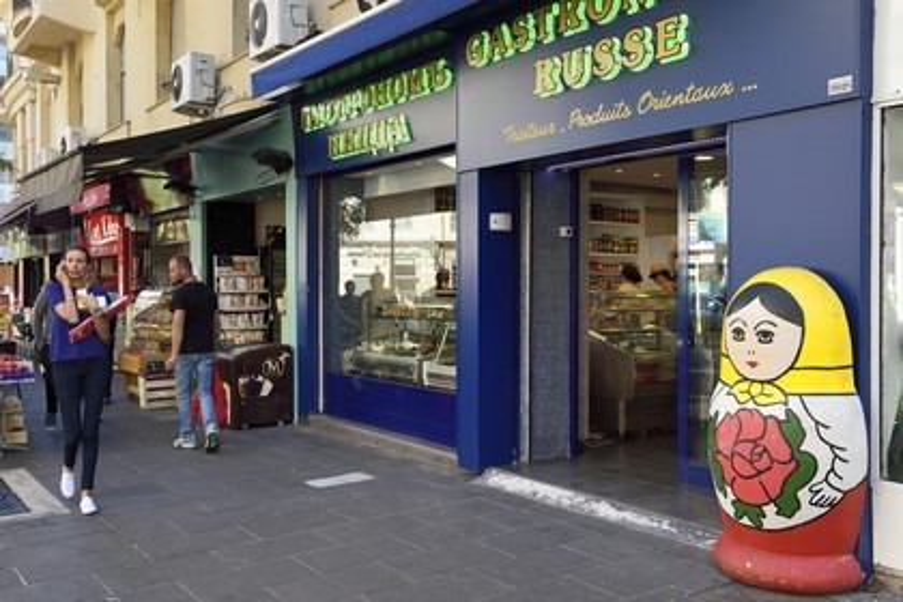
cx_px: 452
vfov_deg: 38.9
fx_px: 853
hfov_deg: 55.8
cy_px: 301
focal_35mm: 34
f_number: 8
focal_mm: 34
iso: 800
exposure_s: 1/160
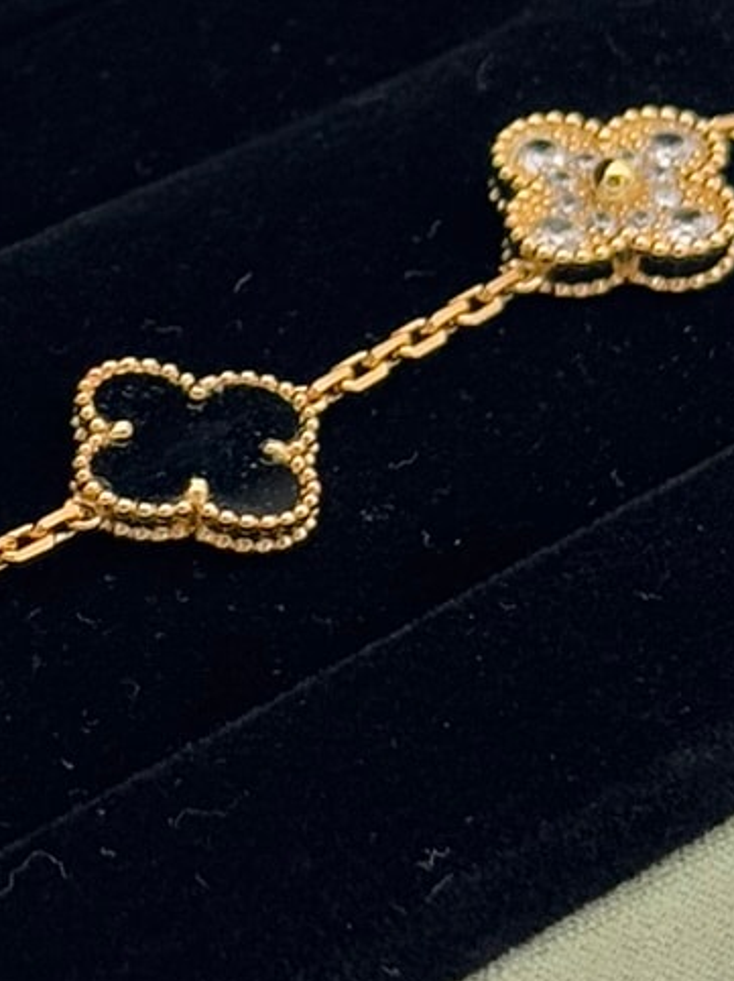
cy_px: 179
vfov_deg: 8.9
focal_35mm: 221
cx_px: -132
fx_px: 6254
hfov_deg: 6.7
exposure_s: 1/187
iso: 32
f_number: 1.6
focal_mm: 5.96
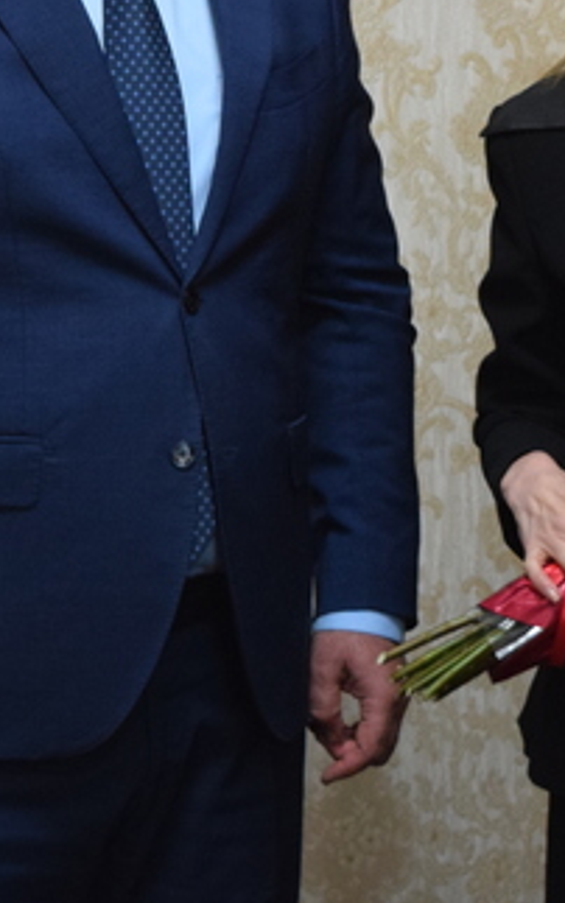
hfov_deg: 8.2
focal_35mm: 159
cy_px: 169
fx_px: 3916
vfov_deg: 13.1
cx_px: 425
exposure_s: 1/60
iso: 1600
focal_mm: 42
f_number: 5
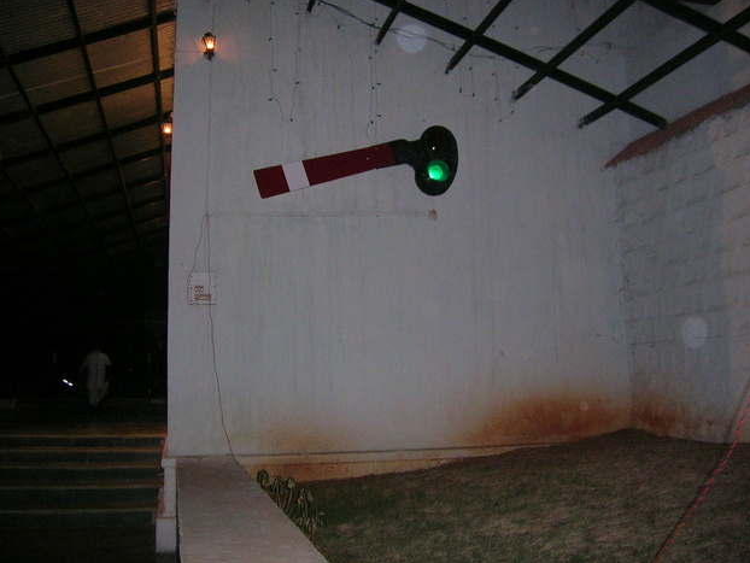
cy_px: 276
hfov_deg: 51.3
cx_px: 367
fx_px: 780
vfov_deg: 39.7
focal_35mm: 36
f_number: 2.8
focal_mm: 5.4
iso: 200
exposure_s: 1/60.1
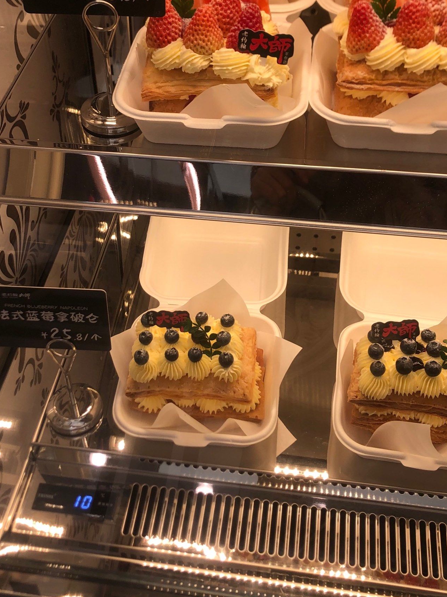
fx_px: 775
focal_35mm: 45
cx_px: 209
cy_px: 202
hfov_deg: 32.2
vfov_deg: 41.6
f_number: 1.8
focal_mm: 3.99
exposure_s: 1/223
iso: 20
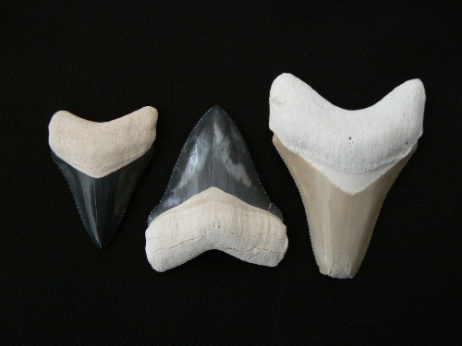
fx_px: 480
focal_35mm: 36
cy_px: 173
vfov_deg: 39.7
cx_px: 231
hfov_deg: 51.4
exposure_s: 1/30
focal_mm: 6
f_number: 2.8
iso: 200
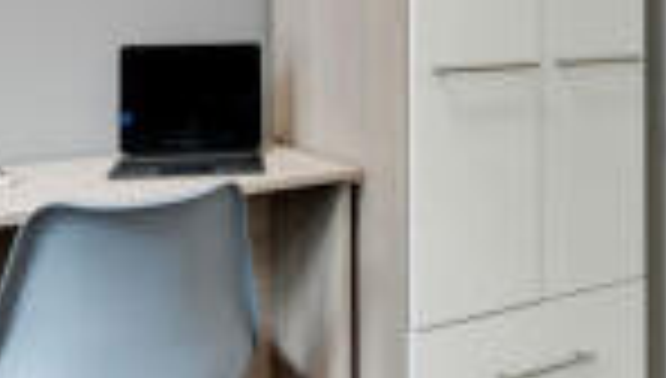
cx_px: 351
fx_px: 832
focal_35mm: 47
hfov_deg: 43.6
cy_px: 88
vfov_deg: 25.3
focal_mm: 14
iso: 200
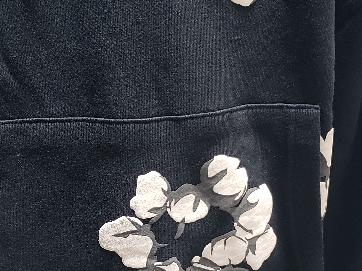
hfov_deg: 28.3
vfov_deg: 21.3
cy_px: 226
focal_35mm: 68
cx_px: 106
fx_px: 711
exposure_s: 1/100
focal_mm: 4.3
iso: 160
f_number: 1.5
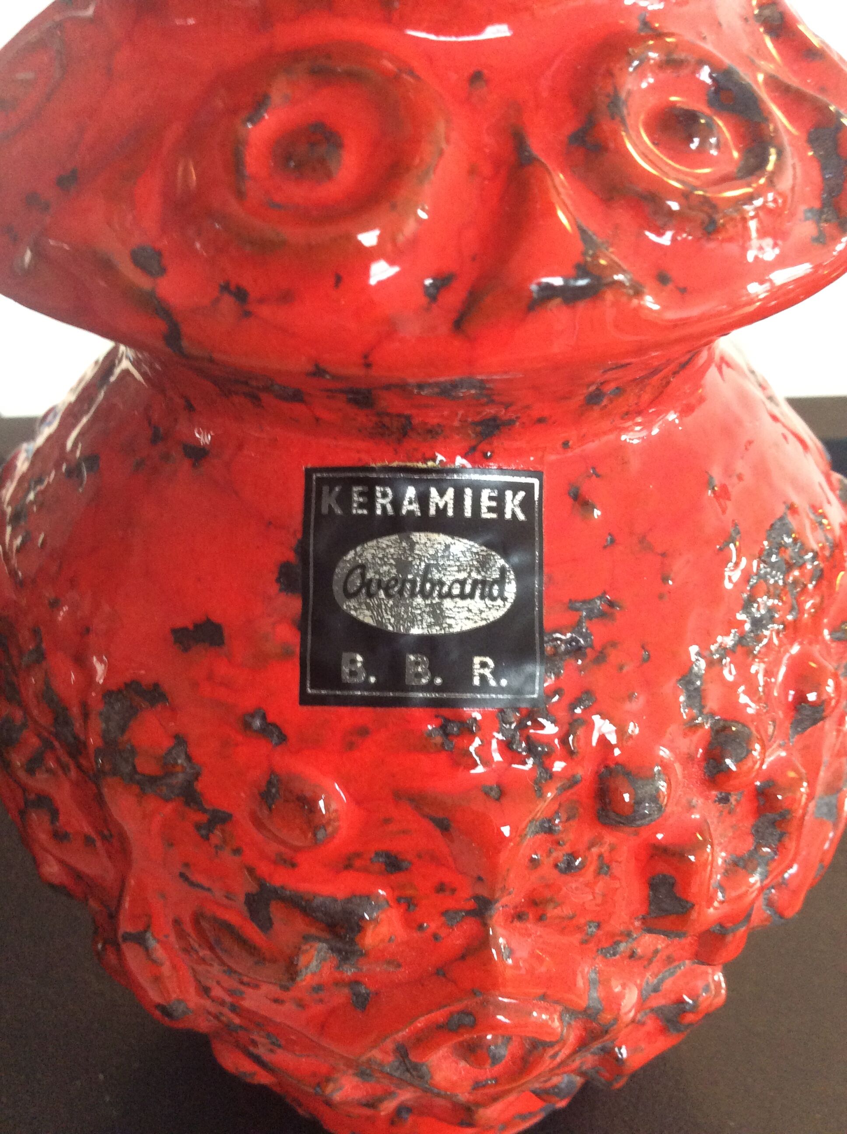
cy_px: 567
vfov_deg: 56.9
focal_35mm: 32
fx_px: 1047
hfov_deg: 44.1
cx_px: 424
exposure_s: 1/25
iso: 160
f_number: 2.4
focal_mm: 3.3
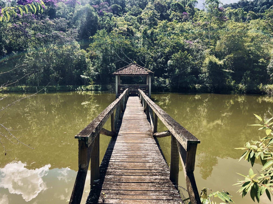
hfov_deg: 67.3
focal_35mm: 26
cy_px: 102
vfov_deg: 53.1
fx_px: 205
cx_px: 136
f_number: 1.5
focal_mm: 5.7
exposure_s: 1/1934
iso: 50
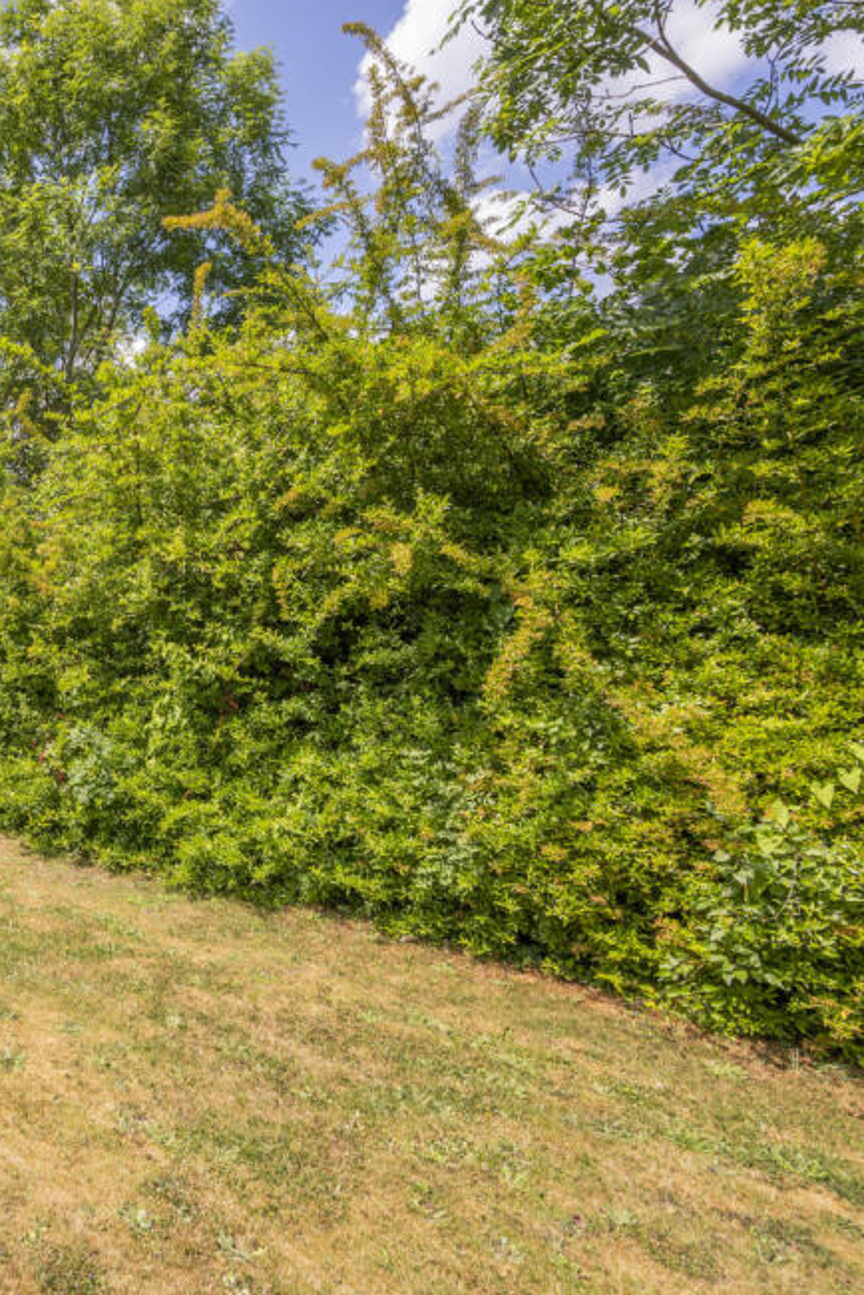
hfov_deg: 43.8
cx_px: -92
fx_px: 792
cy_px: 655
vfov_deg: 78.6
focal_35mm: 22
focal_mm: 14
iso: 200
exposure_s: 1/320
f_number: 8
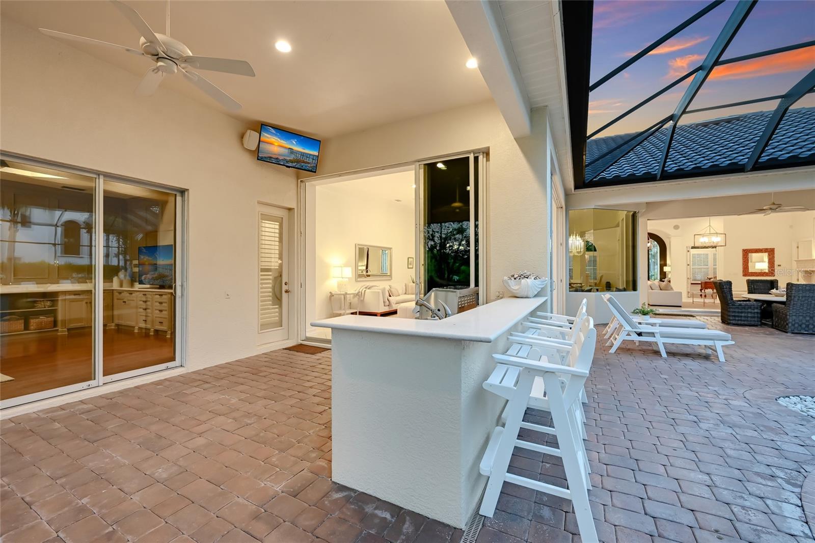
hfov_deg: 104.3
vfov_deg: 81.2
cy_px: 272
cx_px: 408
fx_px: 317
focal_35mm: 14
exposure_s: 1/13
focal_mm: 14
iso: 800
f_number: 8
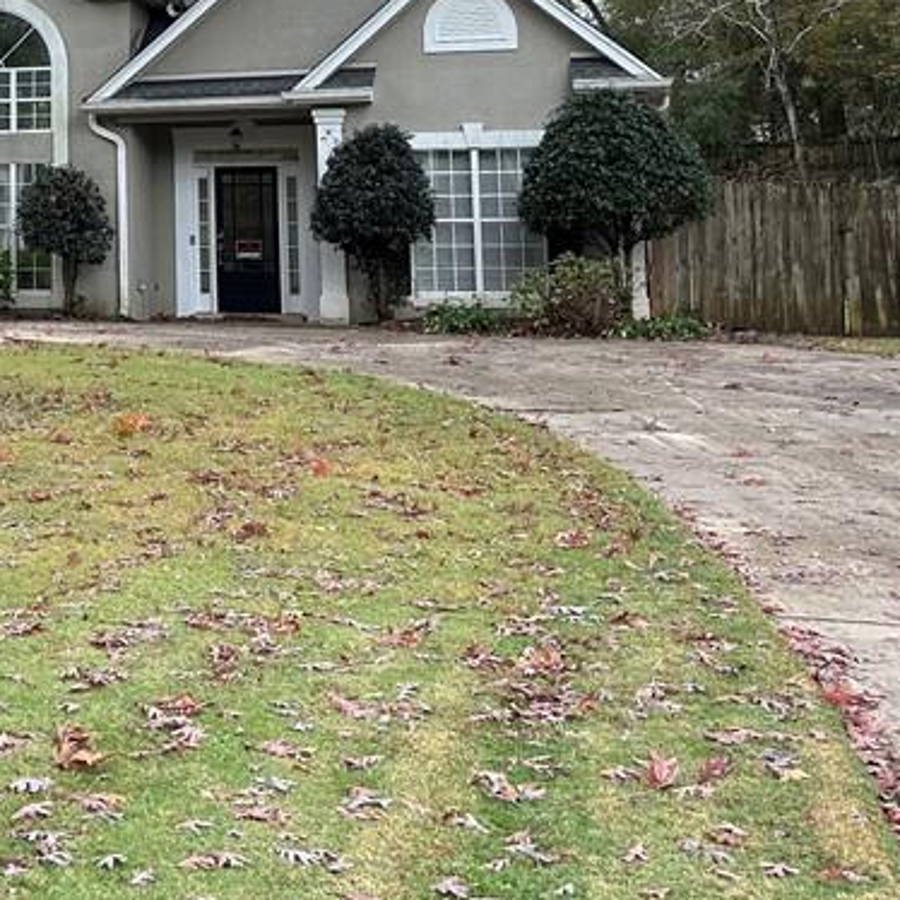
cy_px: 29
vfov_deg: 26.1
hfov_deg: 25.6
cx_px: -46
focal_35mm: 63
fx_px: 1853
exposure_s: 1/982
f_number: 1.5
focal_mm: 5.7
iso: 50
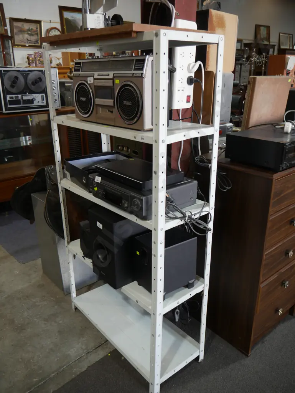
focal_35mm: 28
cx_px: 148
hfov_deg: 49.8
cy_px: 196
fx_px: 318
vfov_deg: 63.4
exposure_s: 1/100
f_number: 3.5
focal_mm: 14
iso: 200
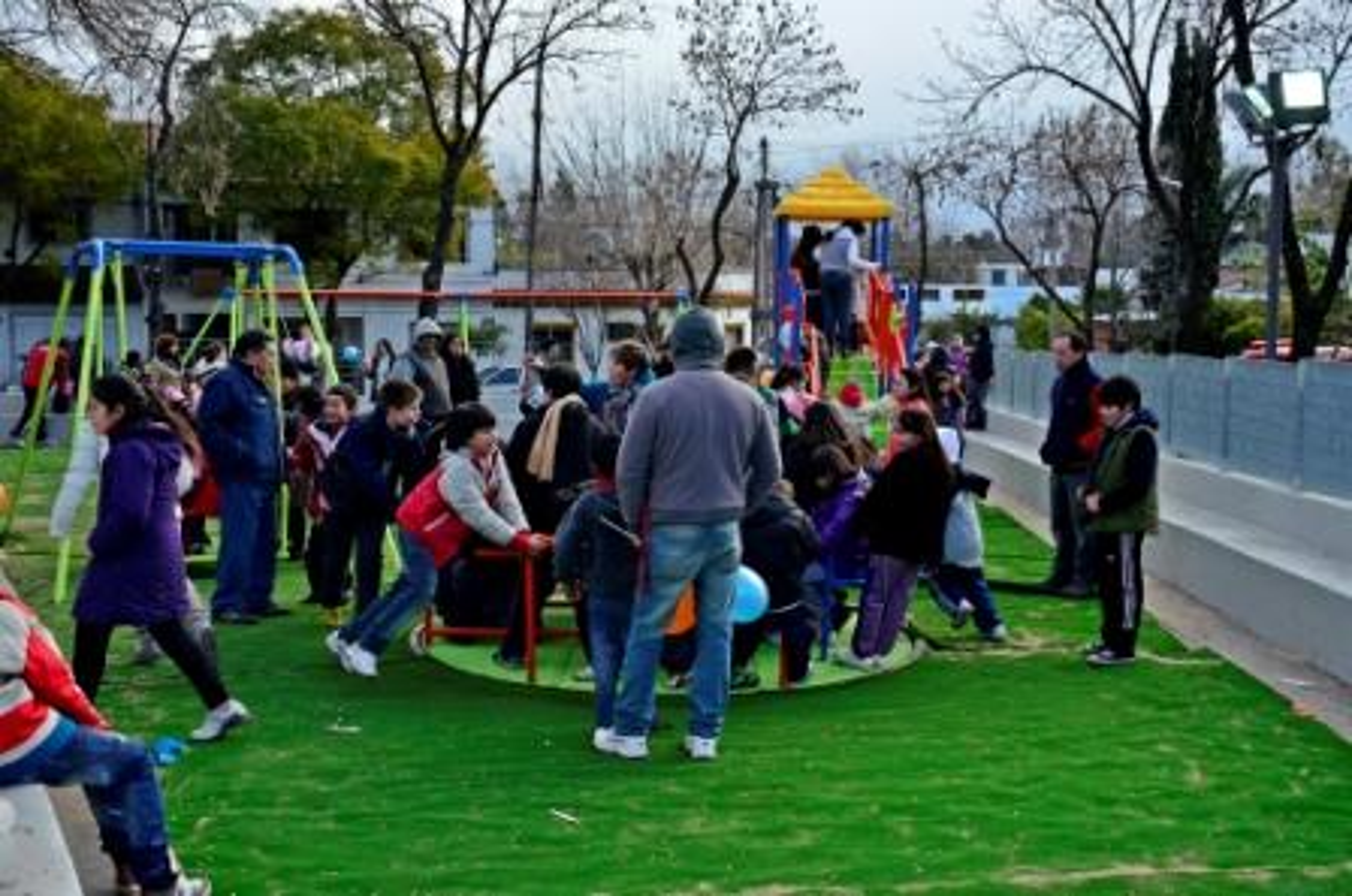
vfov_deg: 31.8
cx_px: 676
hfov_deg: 46.5
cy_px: 448
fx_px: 1575
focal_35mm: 42
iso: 1250
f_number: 4
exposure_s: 1/2000
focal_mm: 28
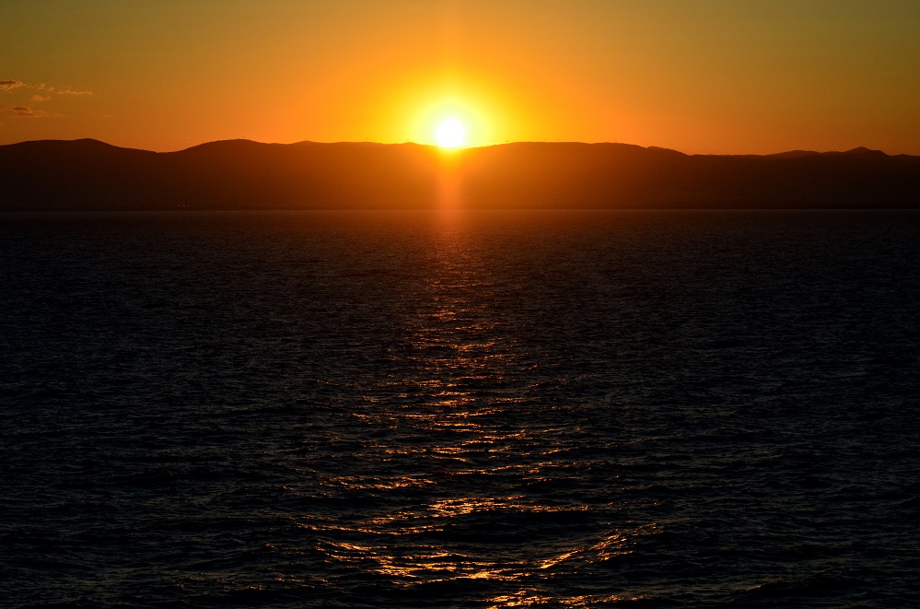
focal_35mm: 105
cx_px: 460
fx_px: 2677
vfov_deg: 13.0
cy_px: 304
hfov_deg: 19.5
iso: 450
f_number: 4.5
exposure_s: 1/8000
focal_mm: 70
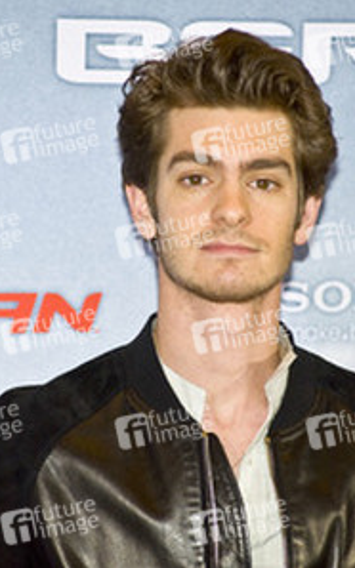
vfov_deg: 6.8
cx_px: 189
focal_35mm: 308
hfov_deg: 4.3
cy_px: 284
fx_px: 4772
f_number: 5
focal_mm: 200
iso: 1250
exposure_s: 1/320
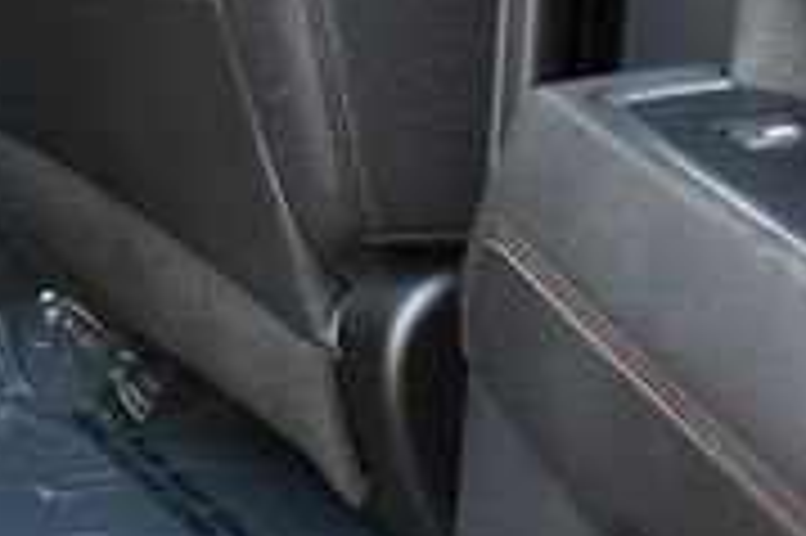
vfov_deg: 10.5
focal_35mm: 129
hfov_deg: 14.2
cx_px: -612
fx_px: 2885
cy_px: 14
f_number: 3.5
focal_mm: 18
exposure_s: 1/125
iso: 800
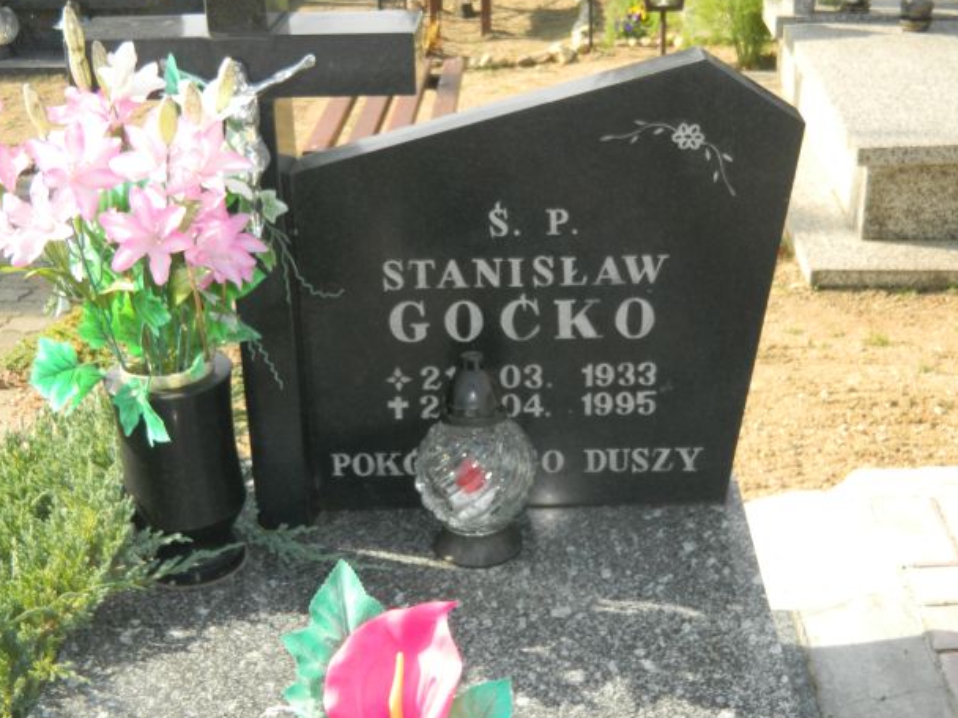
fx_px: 1467
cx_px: 490
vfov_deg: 27.5
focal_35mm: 53
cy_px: 344
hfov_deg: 36.2
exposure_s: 1/280
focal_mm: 8.3
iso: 113
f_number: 4.1
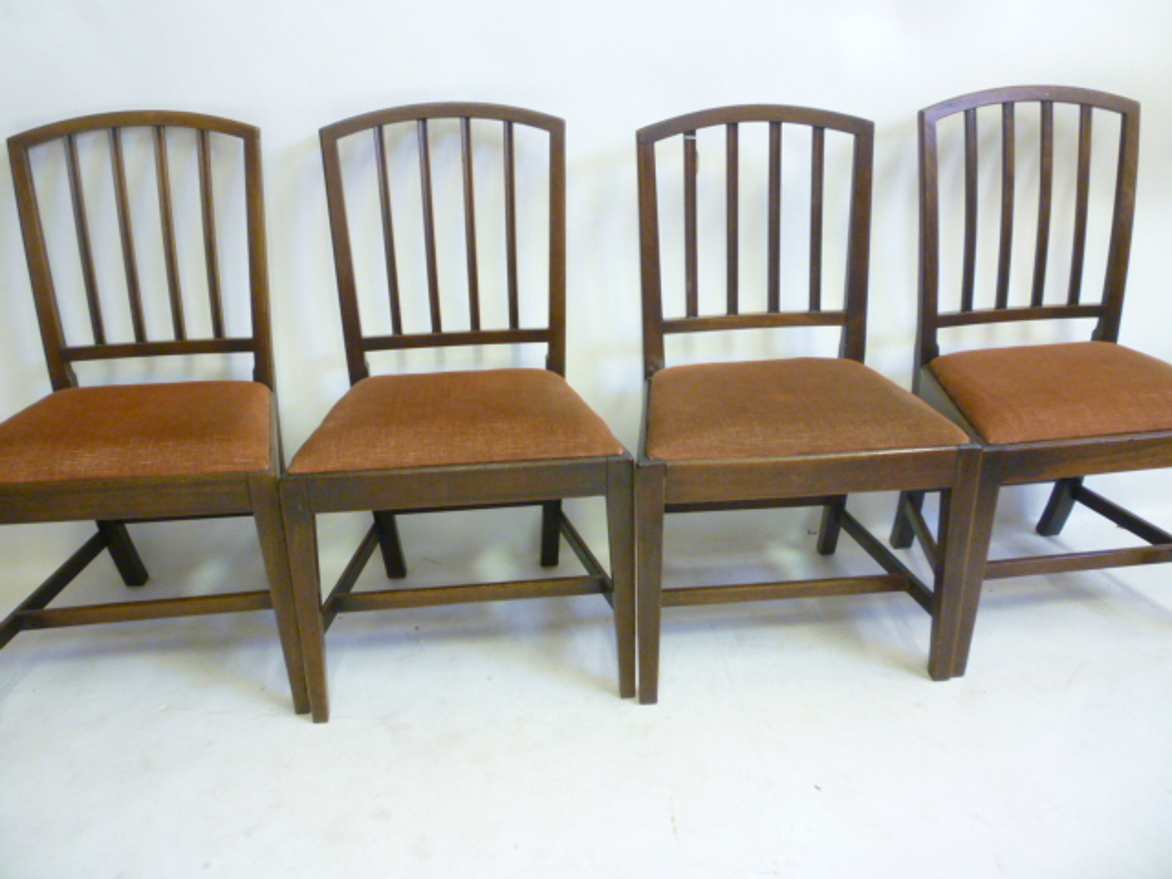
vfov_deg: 48.2
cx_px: 586
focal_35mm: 29
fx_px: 982
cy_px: 440
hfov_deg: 61.7
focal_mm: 5.2
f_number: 3.3
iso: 400
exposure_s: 1/15
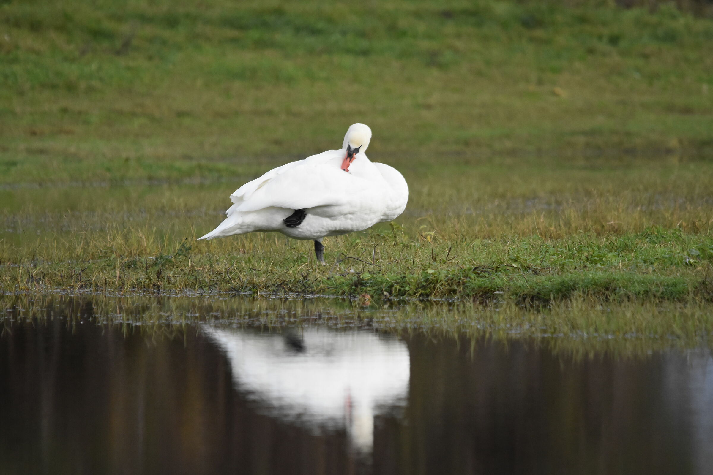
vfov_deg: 1.8
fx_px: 14853
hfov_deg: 2.7
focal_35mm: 750
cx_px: 356
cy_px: 238
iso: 1600
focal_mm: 500
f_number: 6.3
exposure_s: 1/2500
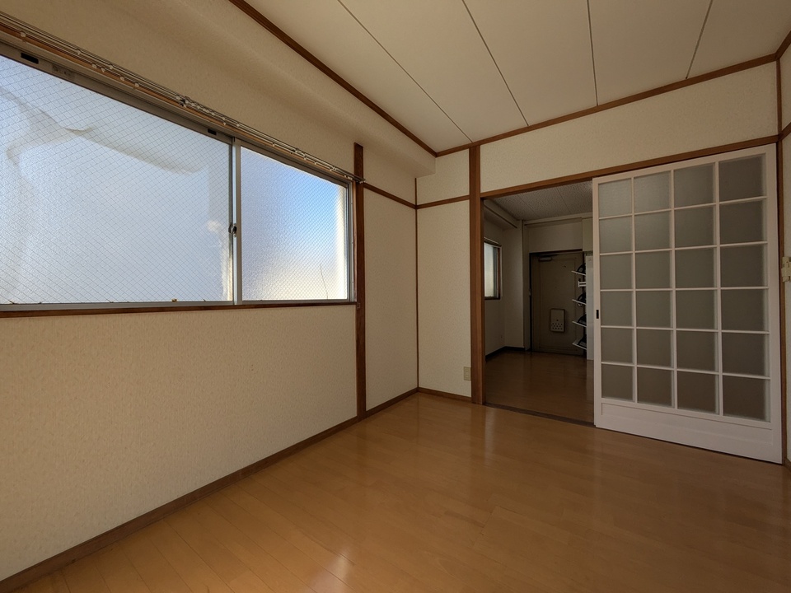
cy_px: 296
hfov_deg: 102.1
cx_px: 396
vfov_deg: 85.7
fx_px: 320
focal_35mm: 14
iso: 52
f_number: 2.2
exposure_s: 1/875
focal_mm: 1.83
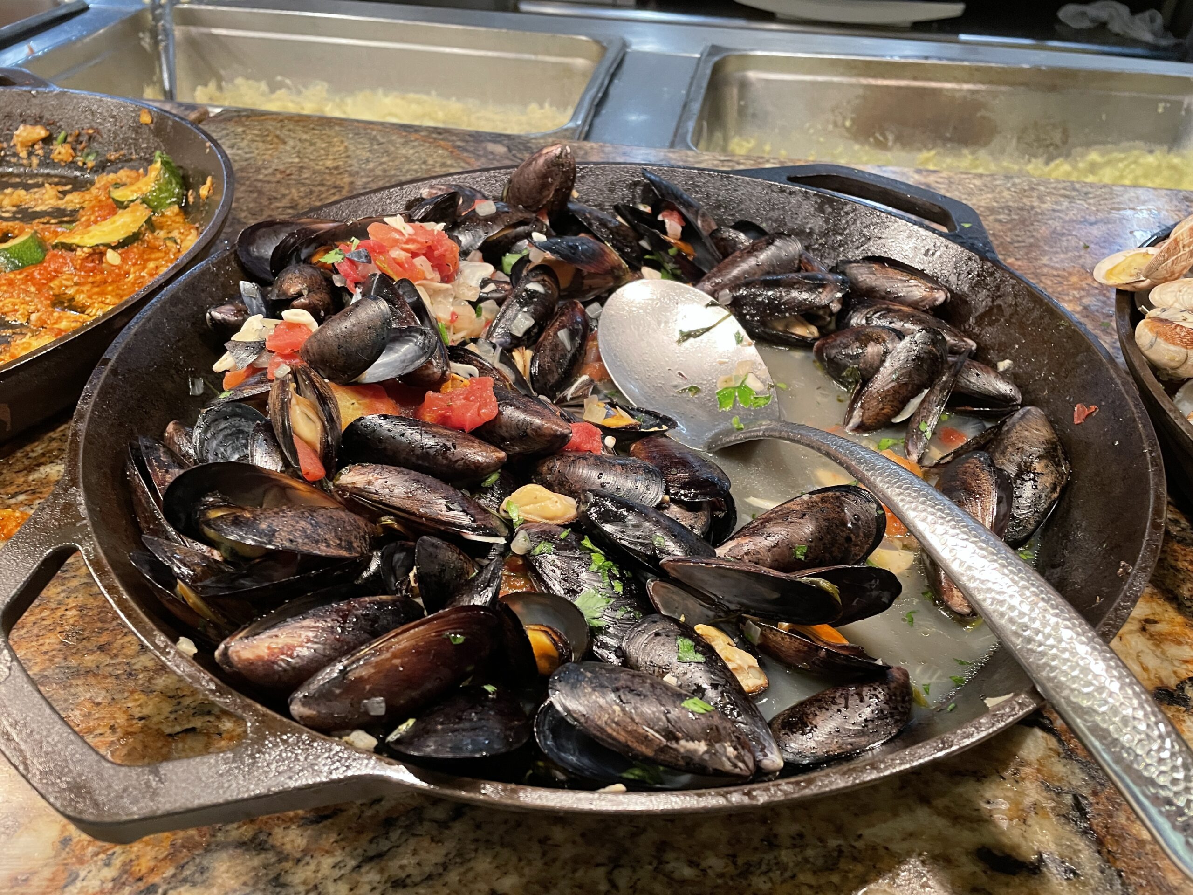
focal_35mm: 26
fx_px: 896
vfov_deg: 53.1
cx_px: 596
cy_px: 448
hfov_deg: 67.3
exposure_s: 1/60
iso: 320
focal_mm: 4.2
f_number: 1.6
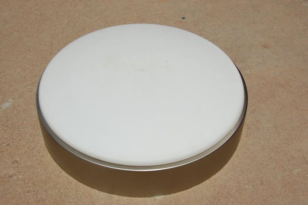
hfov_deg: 41.1
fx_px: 410
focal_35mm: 48
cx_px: 154
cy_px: 102
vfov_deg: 28.0
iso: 200
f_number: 13
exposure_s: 1/640
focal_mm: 32
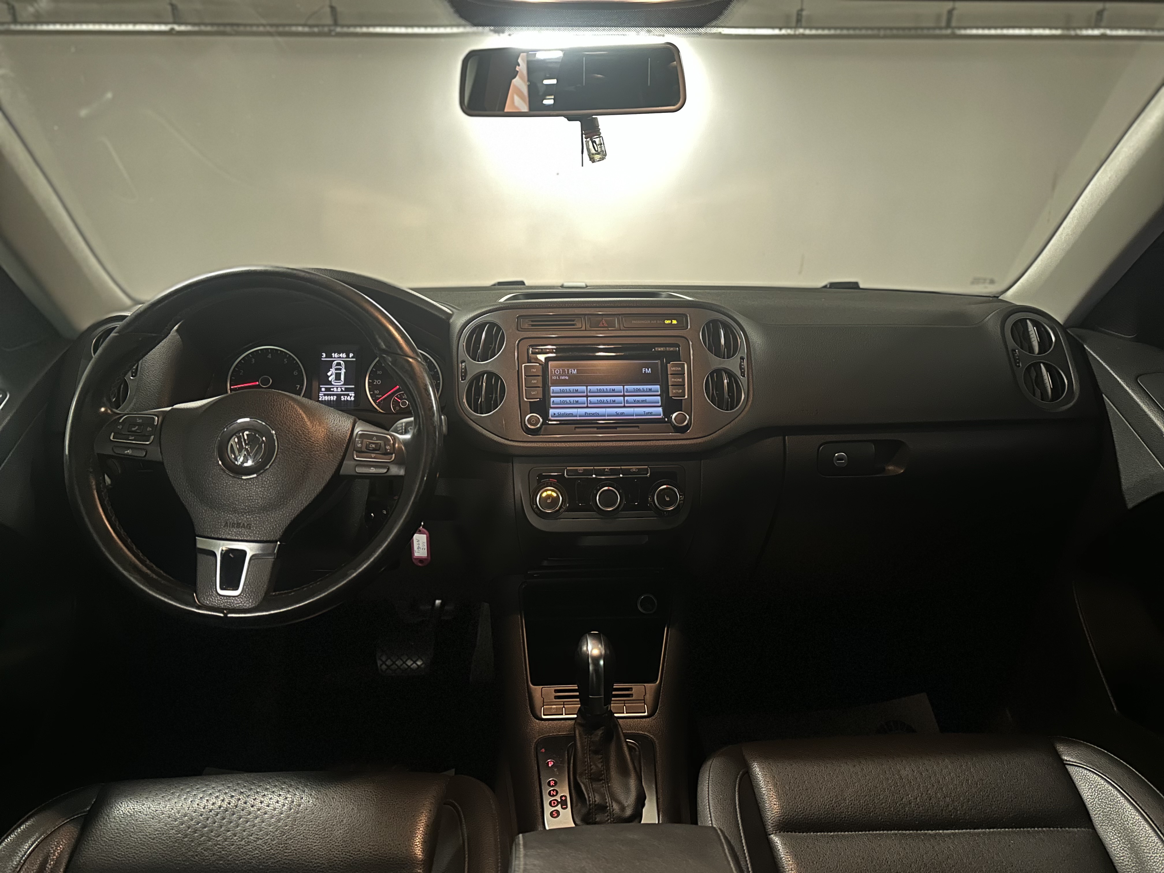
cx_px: 582
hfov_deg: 71.6
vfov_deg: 56.8
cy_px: 436
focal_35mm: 24
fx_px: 807
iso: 2500
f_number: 1.78
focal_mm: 6.86
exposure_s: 1/32
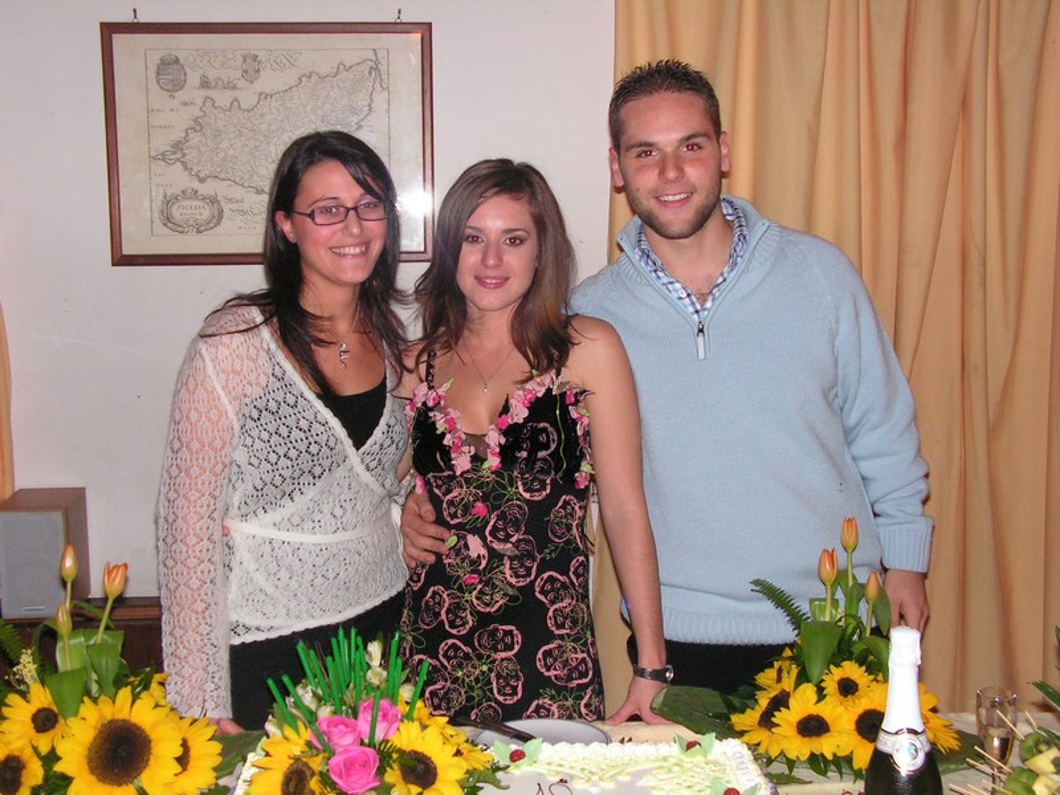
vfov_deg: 31.5
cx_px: 530
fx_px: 1409
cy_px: 398
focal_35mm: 46
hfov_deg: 41.2
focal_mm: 7.8
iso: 200
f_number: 3.2
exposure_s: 1/40
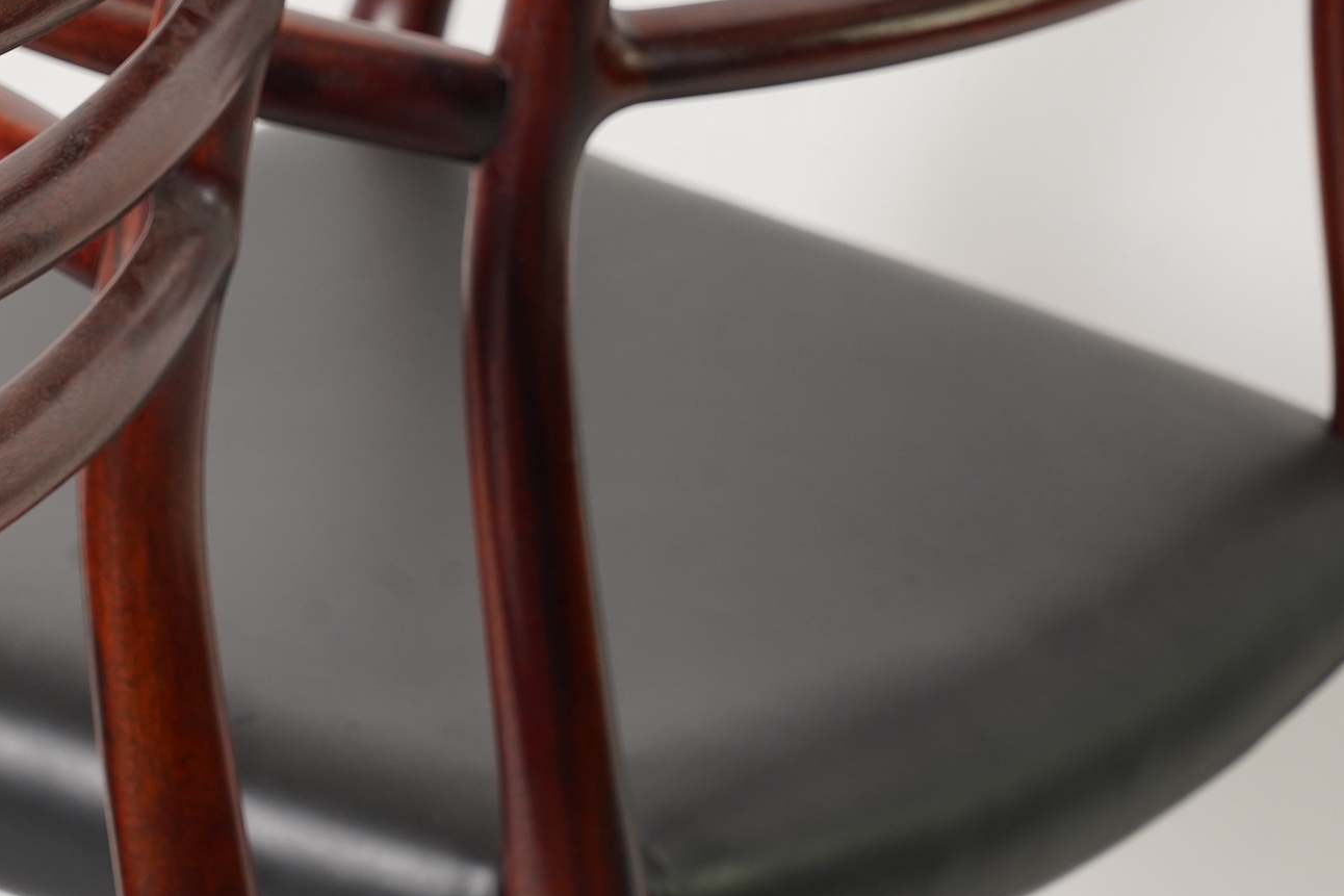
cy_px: 78
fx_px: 8324
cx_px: 194
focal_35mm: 223
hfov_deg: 9.2
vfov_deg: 6.1
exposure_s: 1/125
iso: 640
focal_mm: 105
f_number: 9
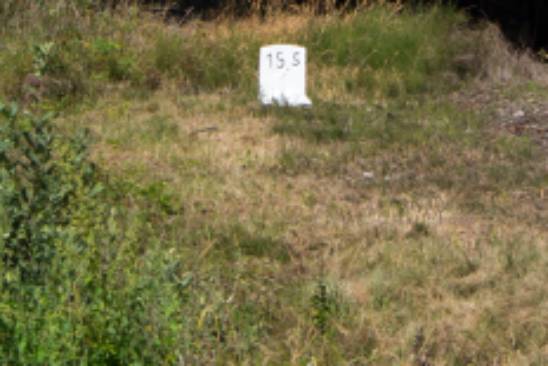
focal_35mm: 620
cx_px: 539
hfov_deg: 3.3
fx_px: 9443
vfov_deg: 2.2
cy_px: -503
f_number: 8
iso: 200
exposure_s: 1/500
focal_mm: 80
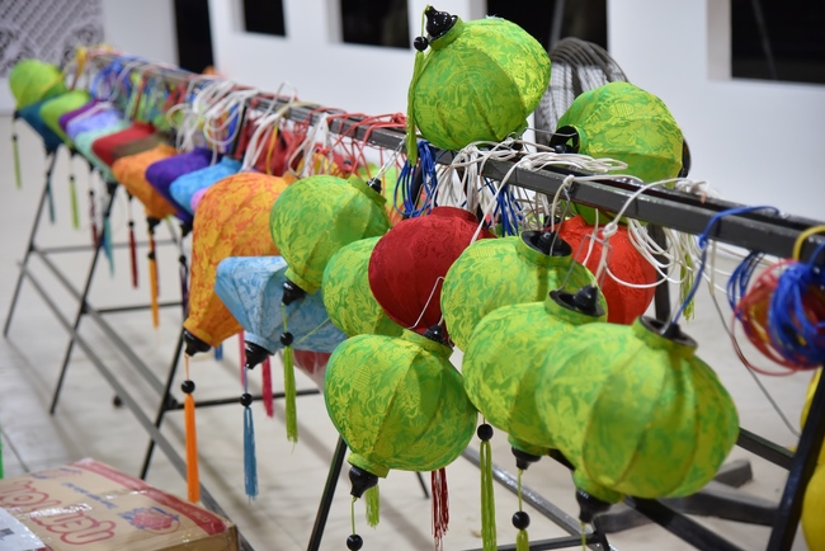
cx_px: 412
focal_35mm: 85
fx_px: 1949
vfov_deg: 16.1
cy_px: 276
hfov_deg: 23.9
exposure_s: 1/60
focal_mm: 85
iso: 2000
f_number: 4
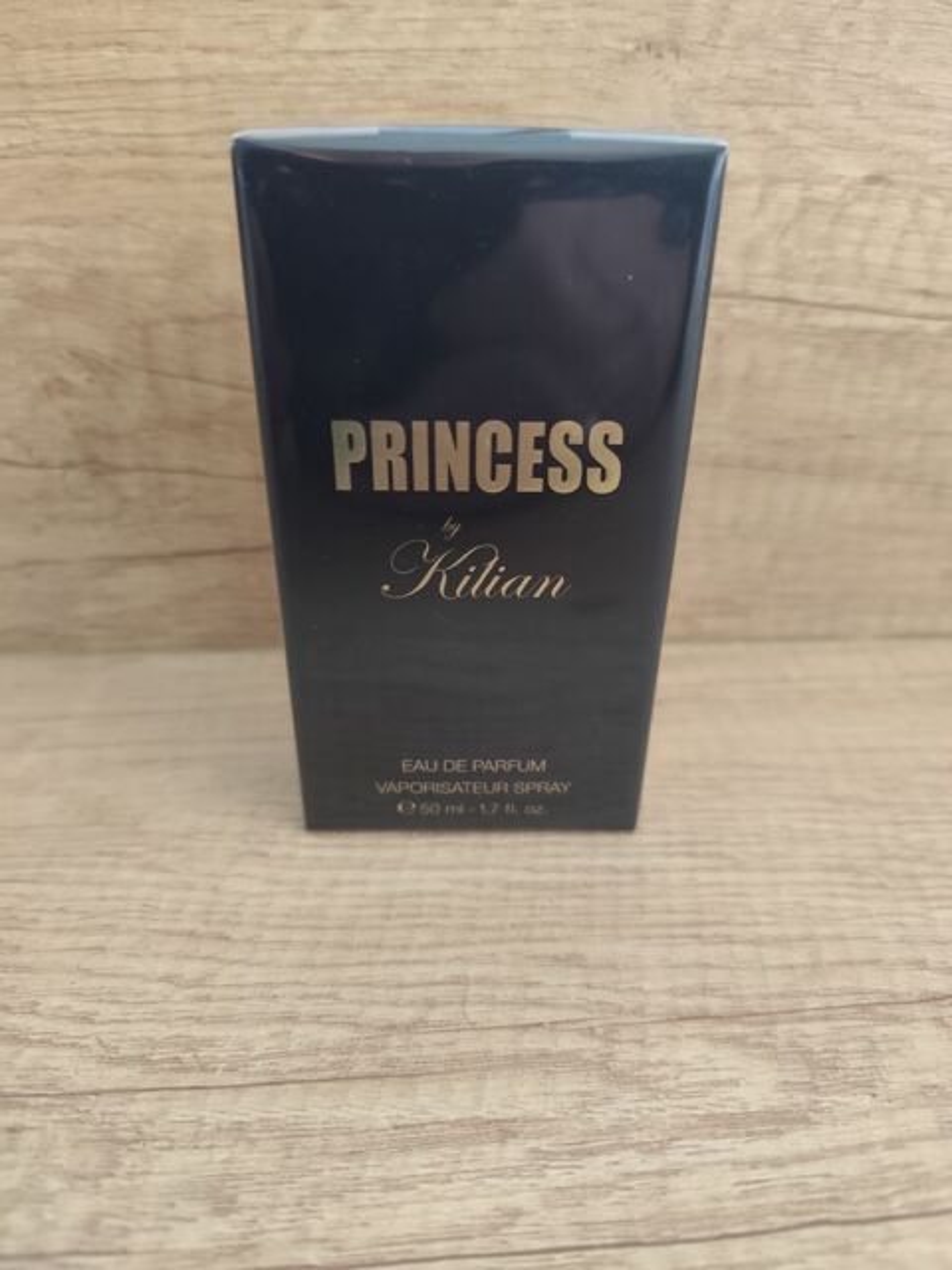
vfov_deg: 73.9
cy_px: 635
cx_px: 476
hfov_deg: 58.9
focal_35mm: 23
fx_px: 843
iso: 2500
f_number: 1.65
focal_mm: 6.14
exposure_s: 1/16.7
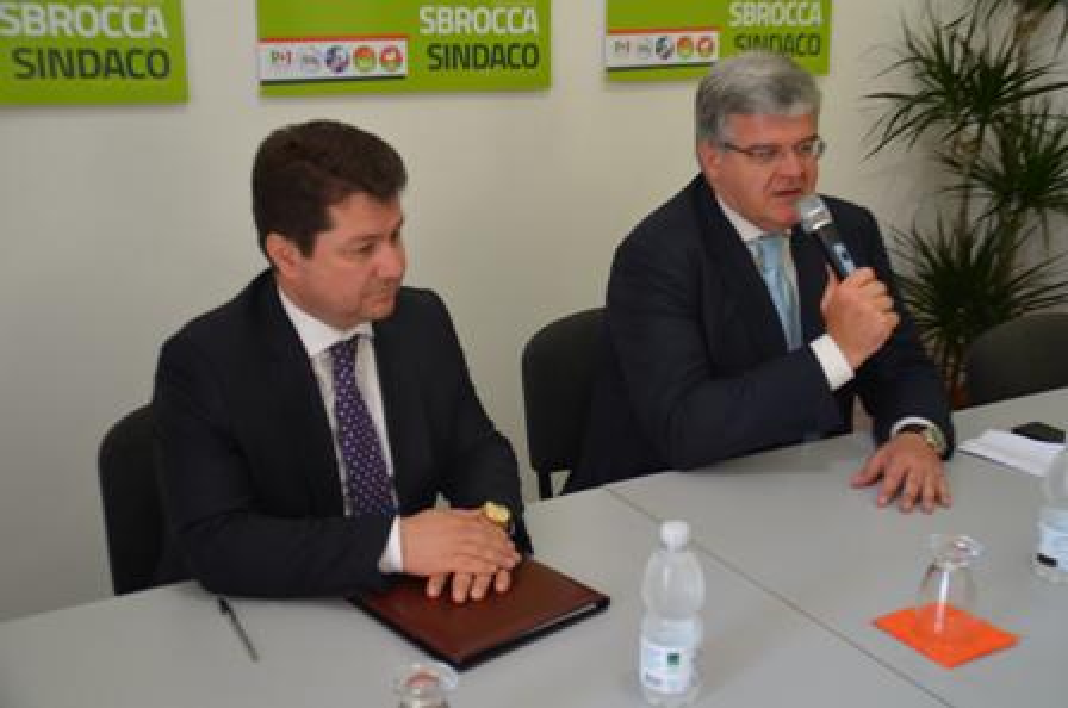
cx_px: 534
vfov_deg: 31.8
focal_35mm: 42
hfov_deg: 46.5
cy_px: 354
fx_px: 1244
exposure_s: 1/60
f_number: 4
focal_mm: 28
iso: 720
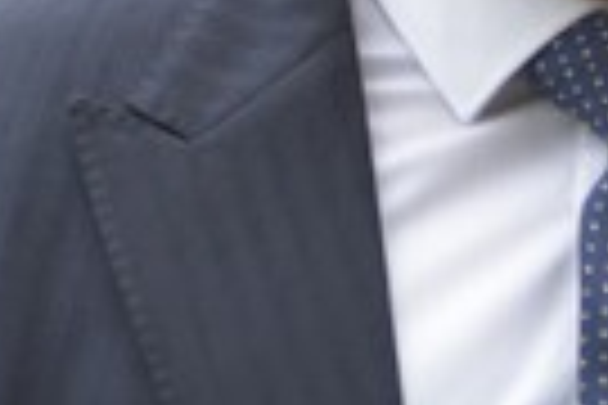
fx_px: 5742
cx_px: 1166
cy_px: 81
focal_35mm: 340
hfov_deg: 5.9
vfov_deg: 4.0
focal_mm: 62
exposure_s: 1/1250
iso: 800
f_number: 2.8
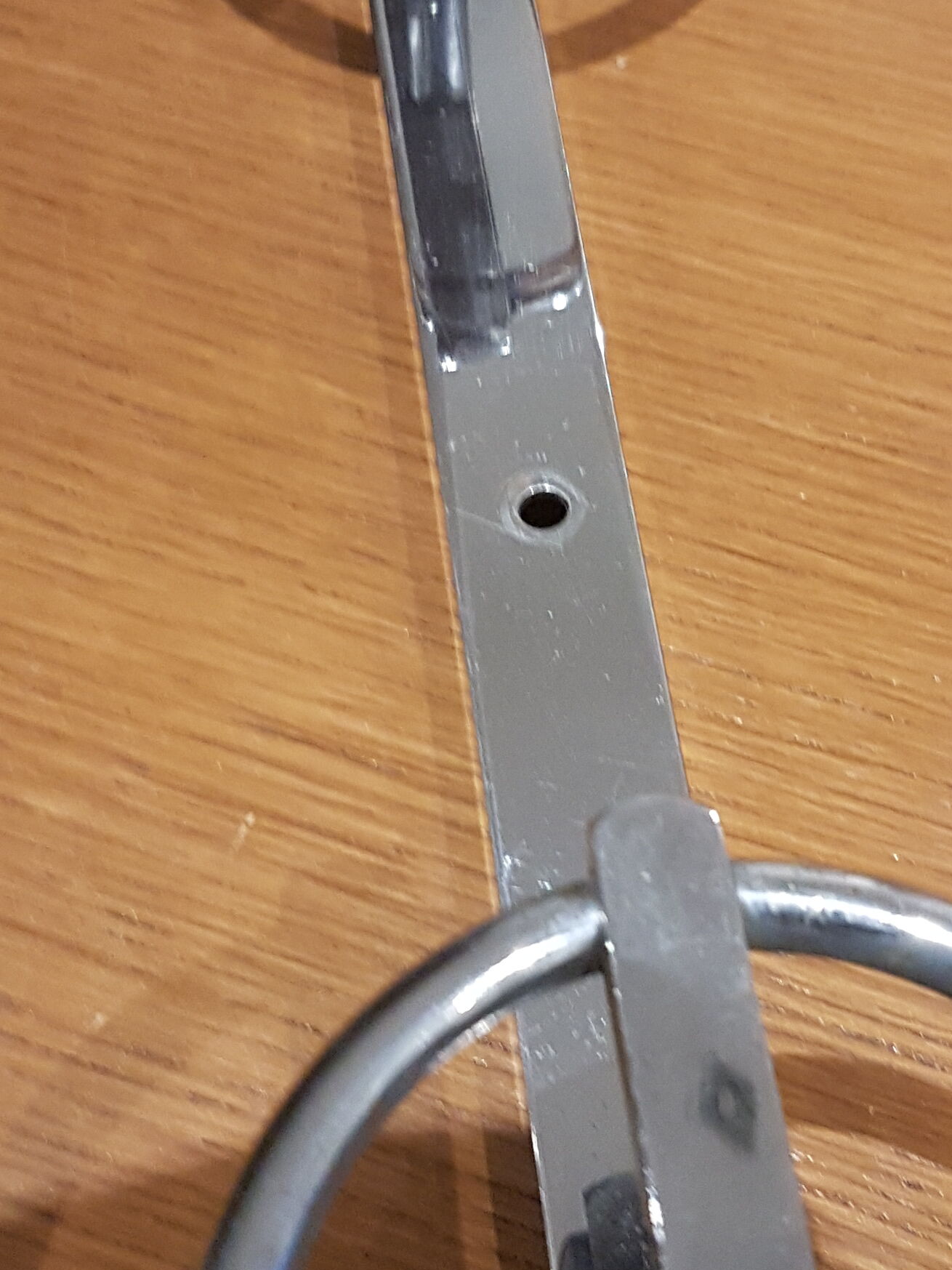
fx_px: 2200
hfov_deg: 24.4
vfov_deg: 32.2
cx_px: 587
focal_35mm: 60
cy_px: 640
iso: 200
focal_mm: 4.2
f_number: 1.7
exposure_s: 1/13
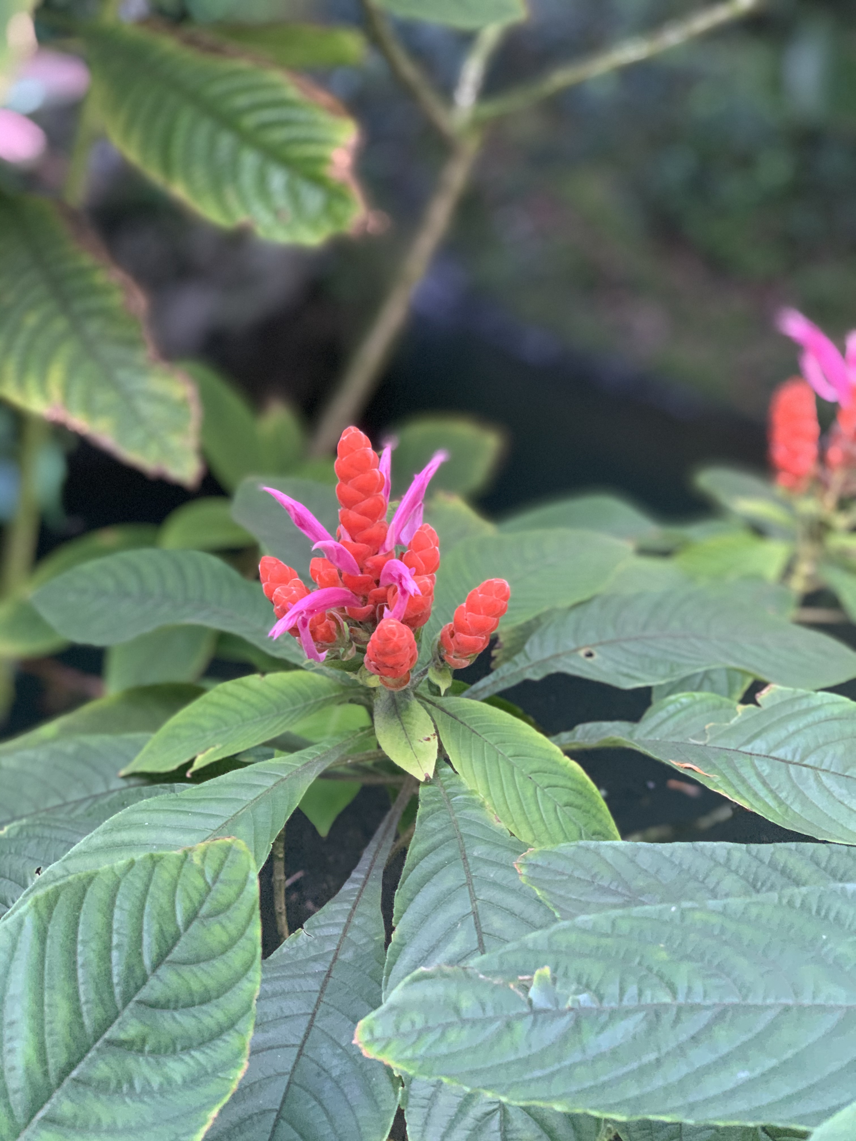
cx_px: 428
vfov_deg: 36.8
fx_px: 1715
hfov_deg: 28.0
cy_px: 570
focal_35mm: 52
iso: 250
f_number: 2.4
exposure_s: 1/60
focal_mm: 6
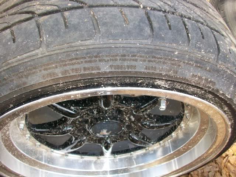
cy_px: 88
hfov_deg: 56.8
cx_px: 118
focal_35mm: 32
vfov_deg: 44.2
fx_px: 218
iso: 120
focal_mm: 5.7
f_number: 2.8
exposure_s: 1/100
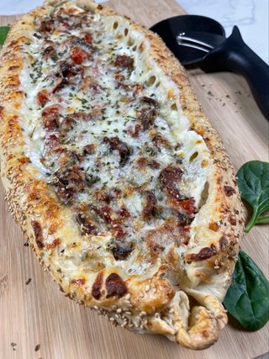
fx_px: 270
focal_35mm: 26
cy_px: 180
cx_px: 134
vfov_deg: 67.3
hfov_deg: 53.0
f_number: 1.6
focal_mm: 4.2
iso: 100
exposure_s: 1/120
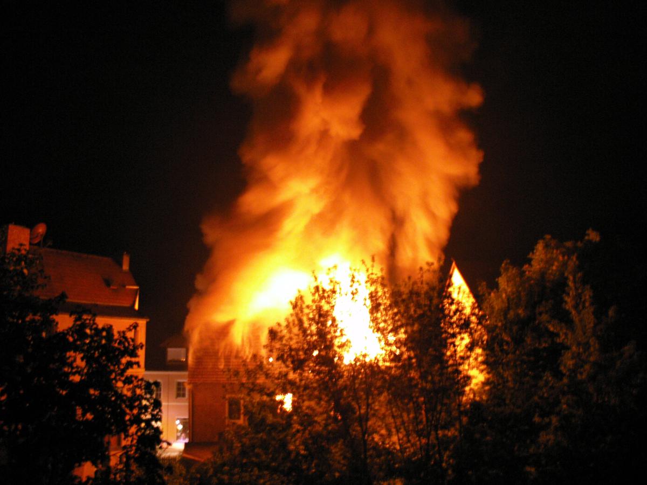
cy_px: 242
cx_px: 324
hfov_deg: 52.6
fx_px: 654
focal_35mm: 35
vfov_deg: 40.7
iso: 160
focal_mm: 5.86
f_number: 2.8
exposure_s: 1
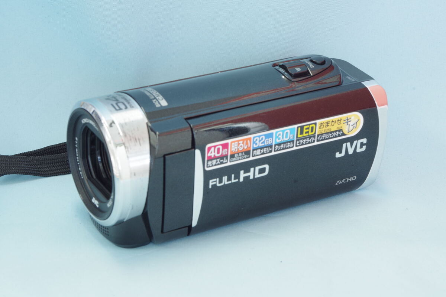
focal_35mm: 90
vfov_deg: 15.2
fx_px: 1115
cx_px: 223
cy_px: 148
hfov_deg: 22.6
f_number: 16
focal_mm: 60
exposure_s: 1/2
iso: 400
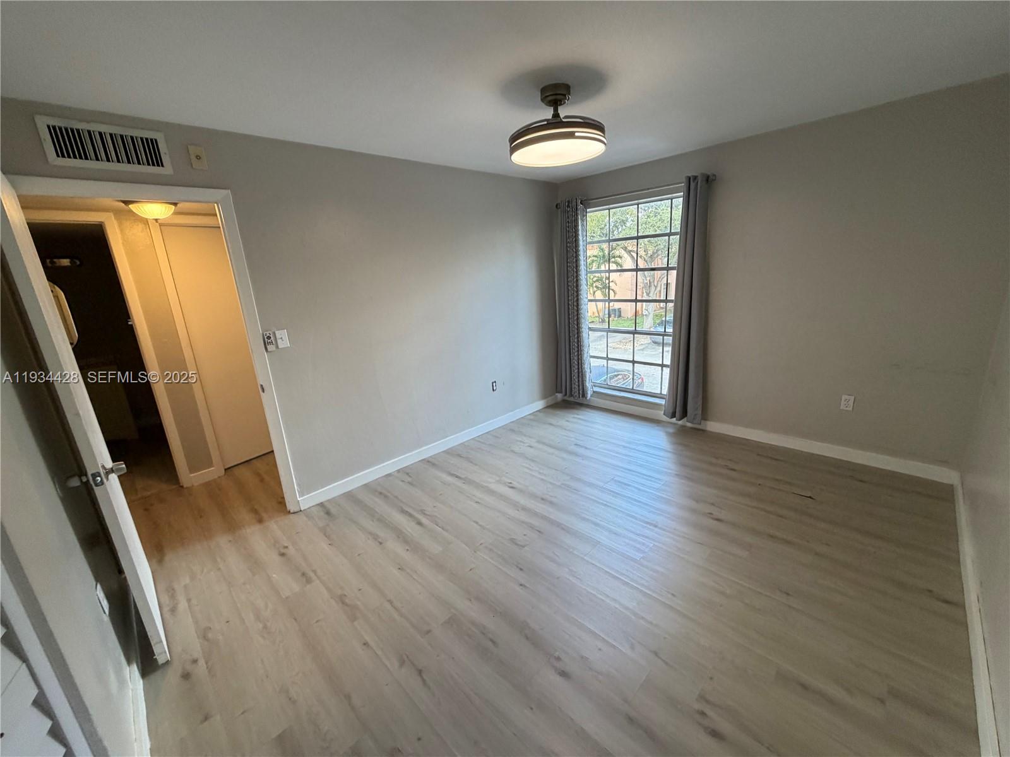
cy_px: 378
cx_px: 505
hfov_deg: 102.1
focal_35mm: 14
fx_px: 408
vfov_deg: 85.7
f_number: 2.2
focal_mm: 2.22
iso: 200
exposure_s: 1/120
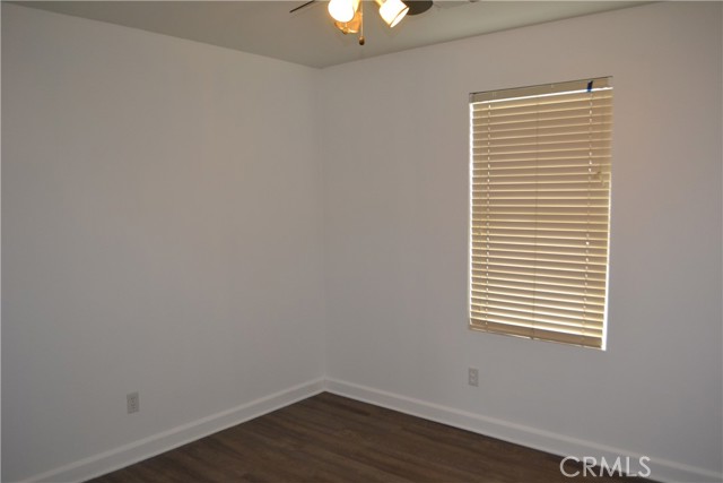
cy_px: 242
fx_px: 542
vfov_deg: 48.0
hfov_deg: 67.4
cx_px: 362
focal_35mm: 27
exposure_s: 1/60
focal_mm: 18
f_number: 3.5
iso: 720
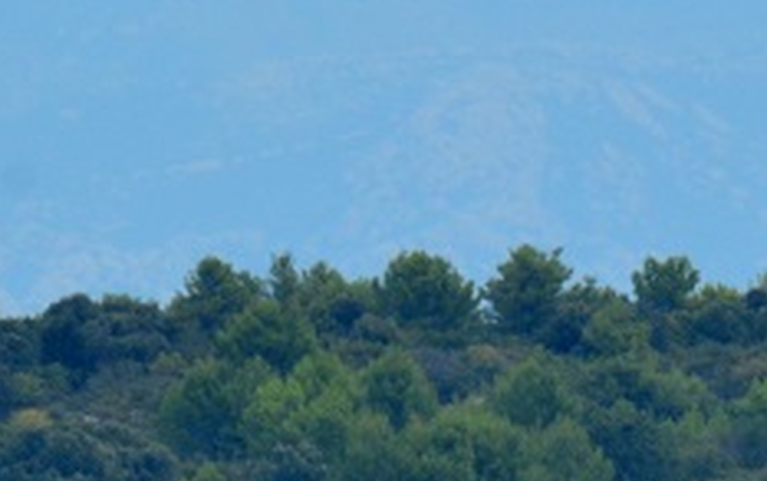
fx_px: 34202
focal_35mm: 1635
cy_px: 670
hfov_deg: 1.3
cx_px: 1256
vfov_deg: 0.8
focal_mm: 250
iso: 400
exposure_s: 1/400
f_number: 13
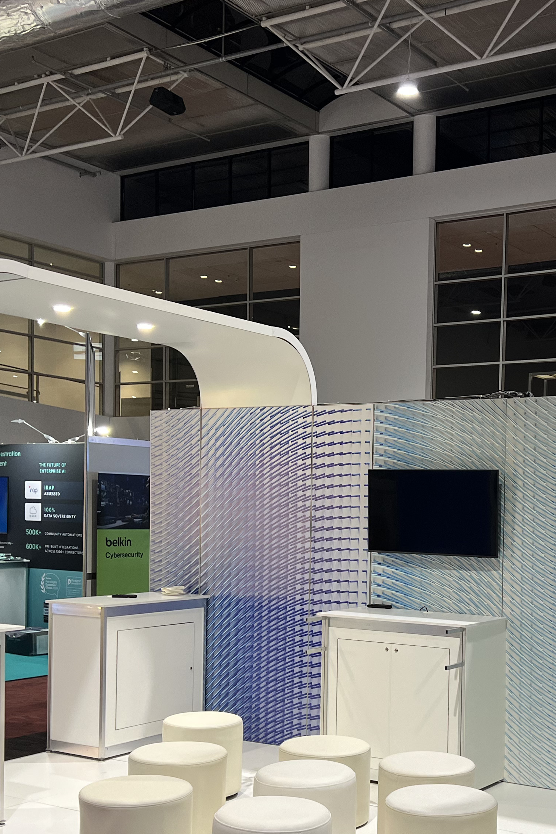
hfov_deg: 27.7
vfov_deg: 40.7
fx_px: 1112
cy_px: 544
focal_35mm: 48
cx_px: 421
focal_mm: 5.7
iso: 100
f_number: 1.5
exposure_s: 1/100
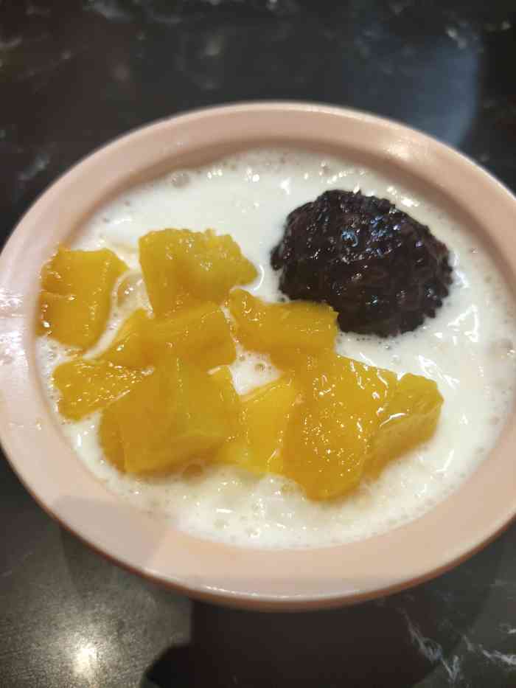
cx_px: 258
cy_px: 344
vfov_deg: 61.7
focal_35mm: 29
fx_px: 576
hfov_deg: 48.2
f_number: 1.8
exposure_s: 1/100
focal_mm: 4.27
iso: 214
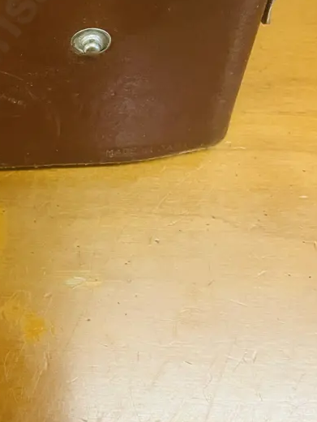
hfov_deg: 25.5
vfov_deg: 32.6
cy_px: 17
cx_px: 14
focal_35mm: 55
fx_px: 671
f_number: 1.8
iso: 250
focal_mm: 3.99
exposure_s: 1/33
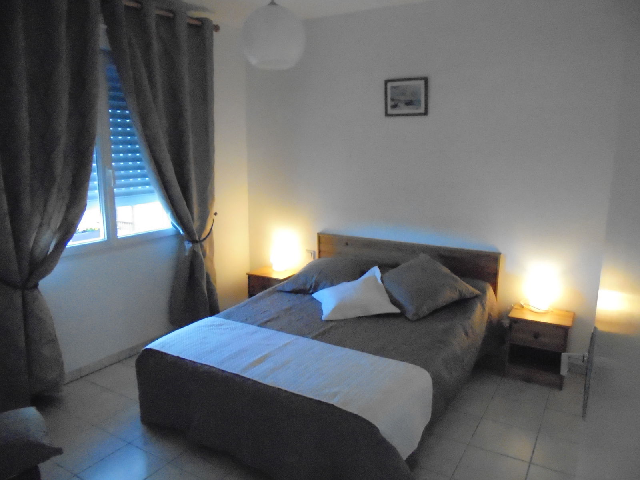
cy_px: 240
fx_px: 481
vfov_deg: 53.1
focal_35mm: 26
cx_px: 320
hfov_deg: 67.3
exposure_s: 1/60
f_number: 3.5
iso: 1250
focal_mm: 4.6
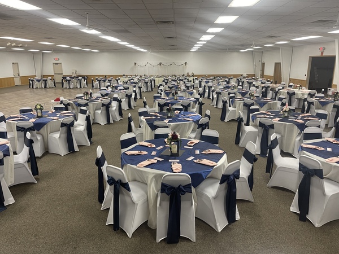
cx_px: 170
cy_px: 127
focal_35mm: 26
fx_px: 255
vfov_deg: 53.1
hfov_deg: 67.3
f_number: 1.6
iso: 200
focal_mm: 5.1
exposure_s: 1/60
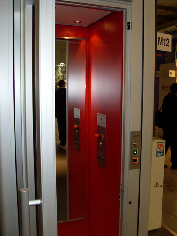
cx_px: 88
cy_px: 118
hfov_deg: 40.7
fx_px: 239
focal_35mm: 35
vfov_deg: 52.6
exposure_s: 1/45
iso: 100
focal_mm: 6.3
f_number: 2.8
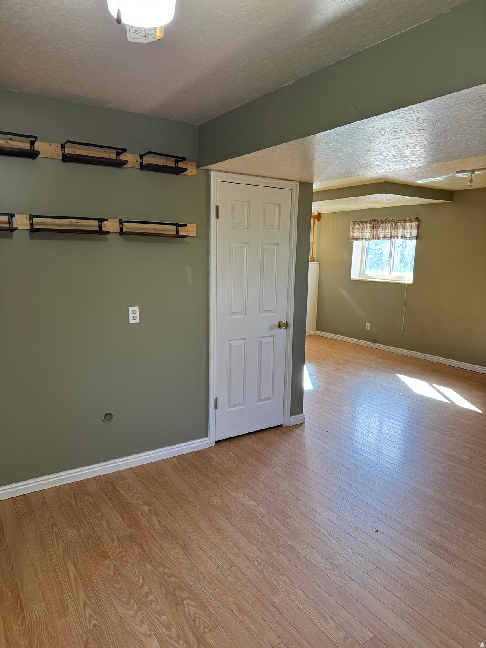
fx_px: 449
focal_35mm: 24
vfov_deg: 71.6
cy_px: 324
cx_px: 243
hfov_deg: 56.8
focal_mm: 6.76
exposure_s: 1/120
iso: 200
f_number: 1.78
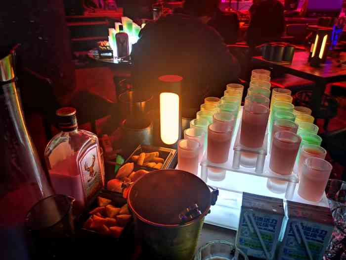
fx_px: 270
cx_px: 173
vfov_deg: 51.4
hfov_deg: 65.3
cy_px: 130
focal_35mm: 27
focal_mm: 5.58
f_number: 1.8
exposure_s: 4
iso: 200
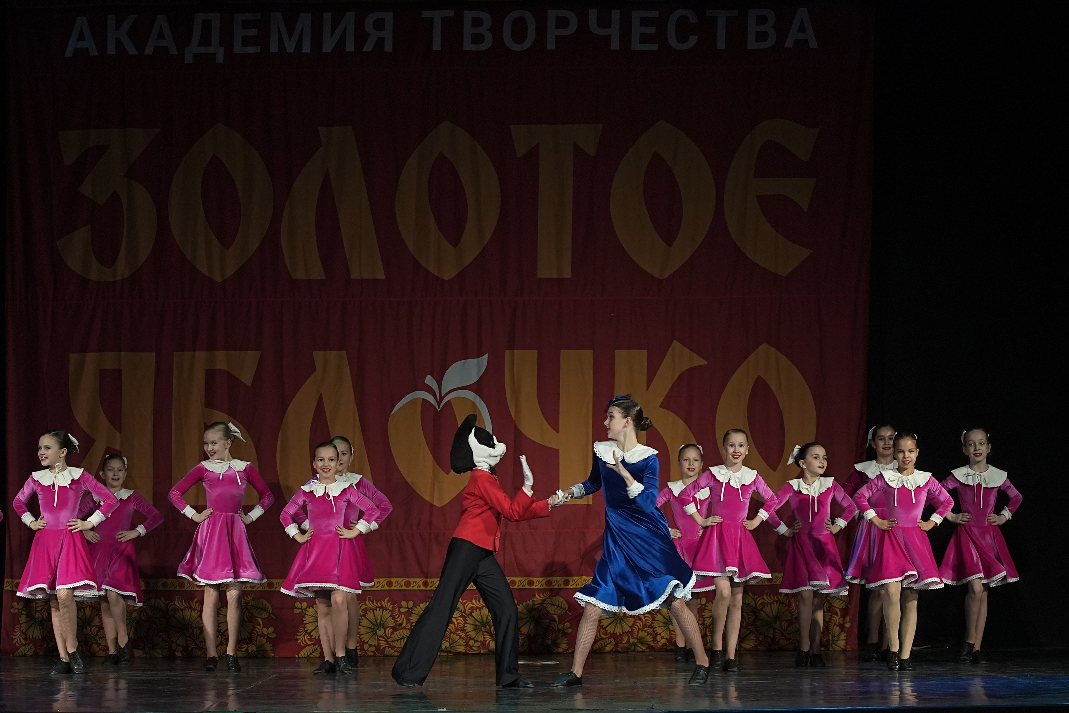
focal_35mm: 105
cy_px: 356
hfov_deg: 19.5
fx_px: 3118
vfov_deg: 13.0
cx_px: 534
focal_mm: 70
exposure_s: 1/400
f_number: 4
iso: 2000
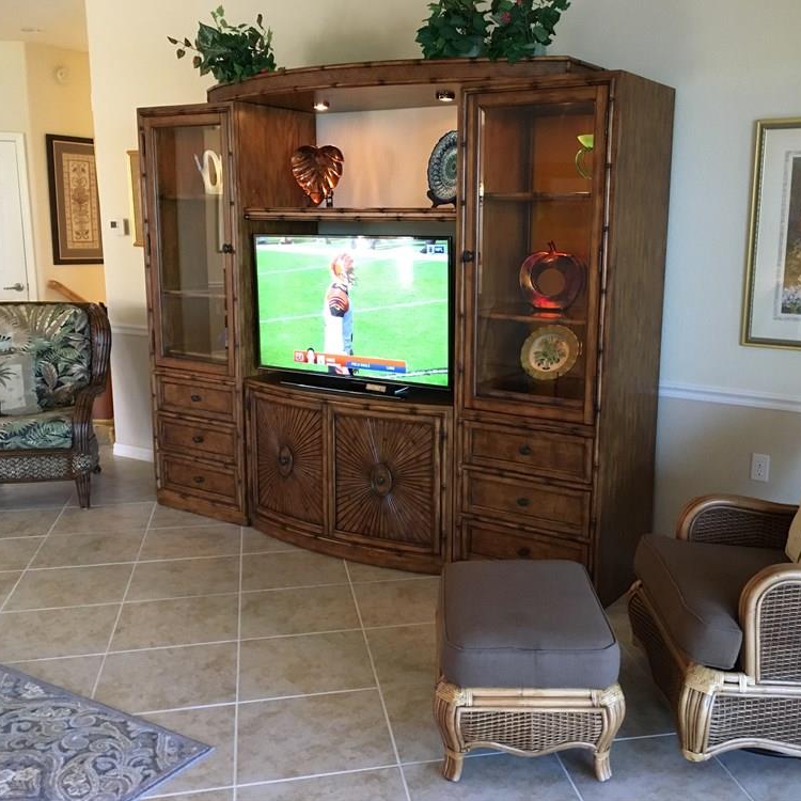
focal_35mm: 35
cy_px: 393
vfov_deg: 47.2
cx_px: 465
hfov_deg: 47.0
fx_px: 916
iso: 200
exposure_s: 1/30
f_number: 2.2
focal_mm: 4.15
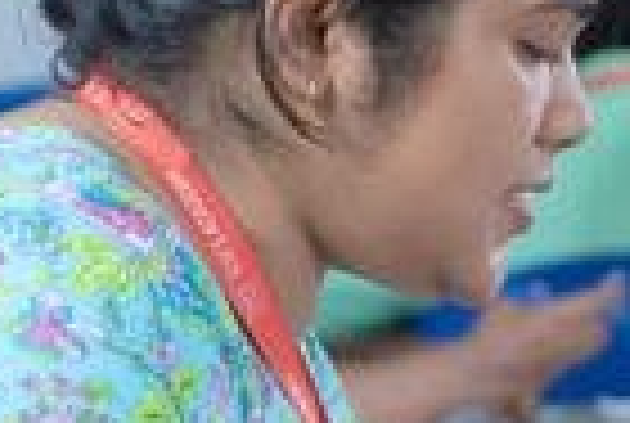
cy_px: 371
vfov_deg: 3.8
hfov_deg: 5.6
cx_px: 1228
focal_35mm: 362
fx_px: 6348
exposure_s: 1/200
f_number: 4
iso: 500
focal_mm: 66
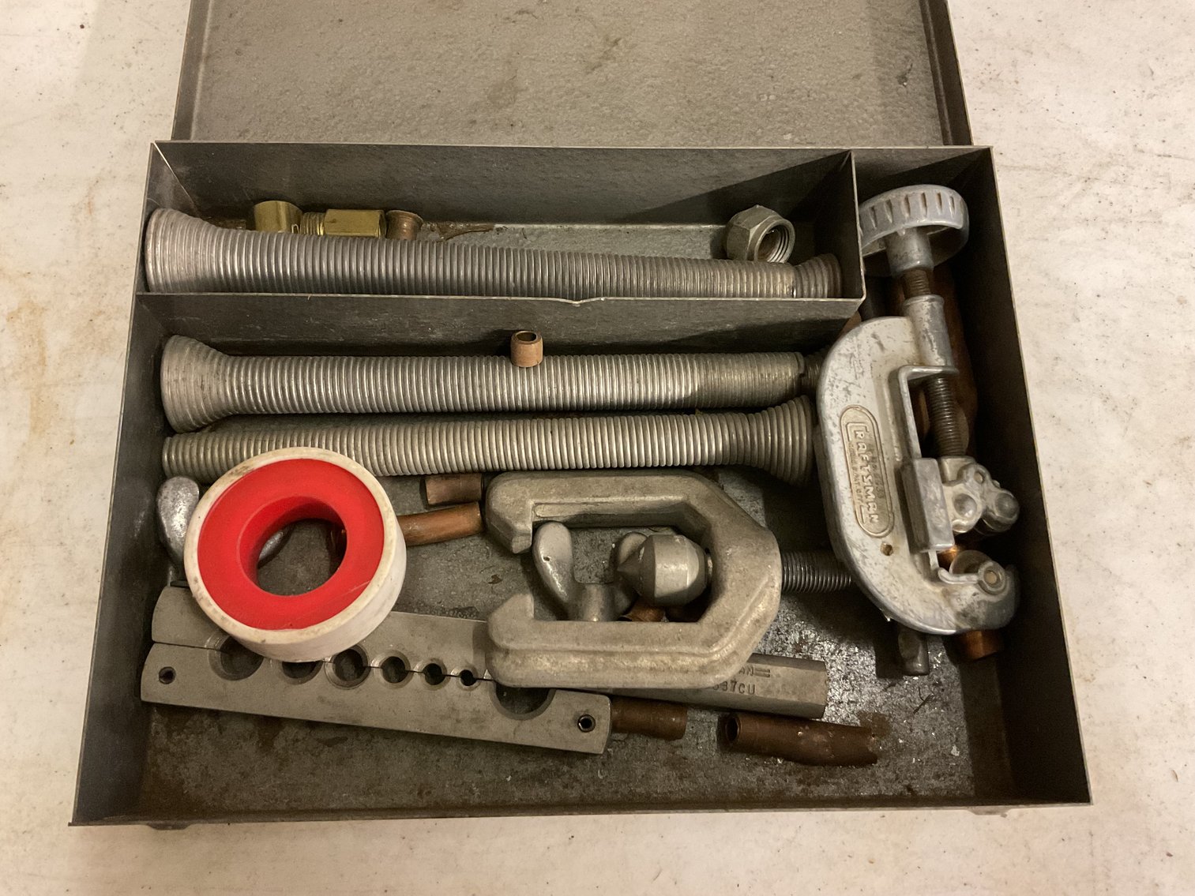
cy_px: 448
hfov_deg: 61.7
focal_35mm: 29
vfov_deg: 48.2
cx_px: 598
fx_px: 1001
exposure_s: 1/30
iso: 500
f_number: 1.8
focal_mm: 3
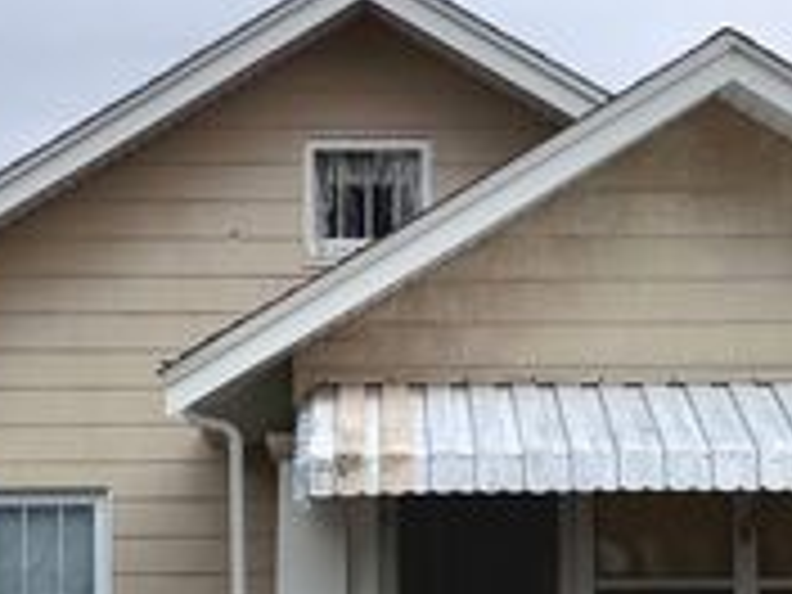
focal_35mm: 68
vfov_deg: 21.5
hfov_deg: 28.5
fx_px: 1556
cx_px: 482
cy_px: 434
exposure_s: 1/11905
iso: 80
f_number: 1.78
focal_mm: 6.76
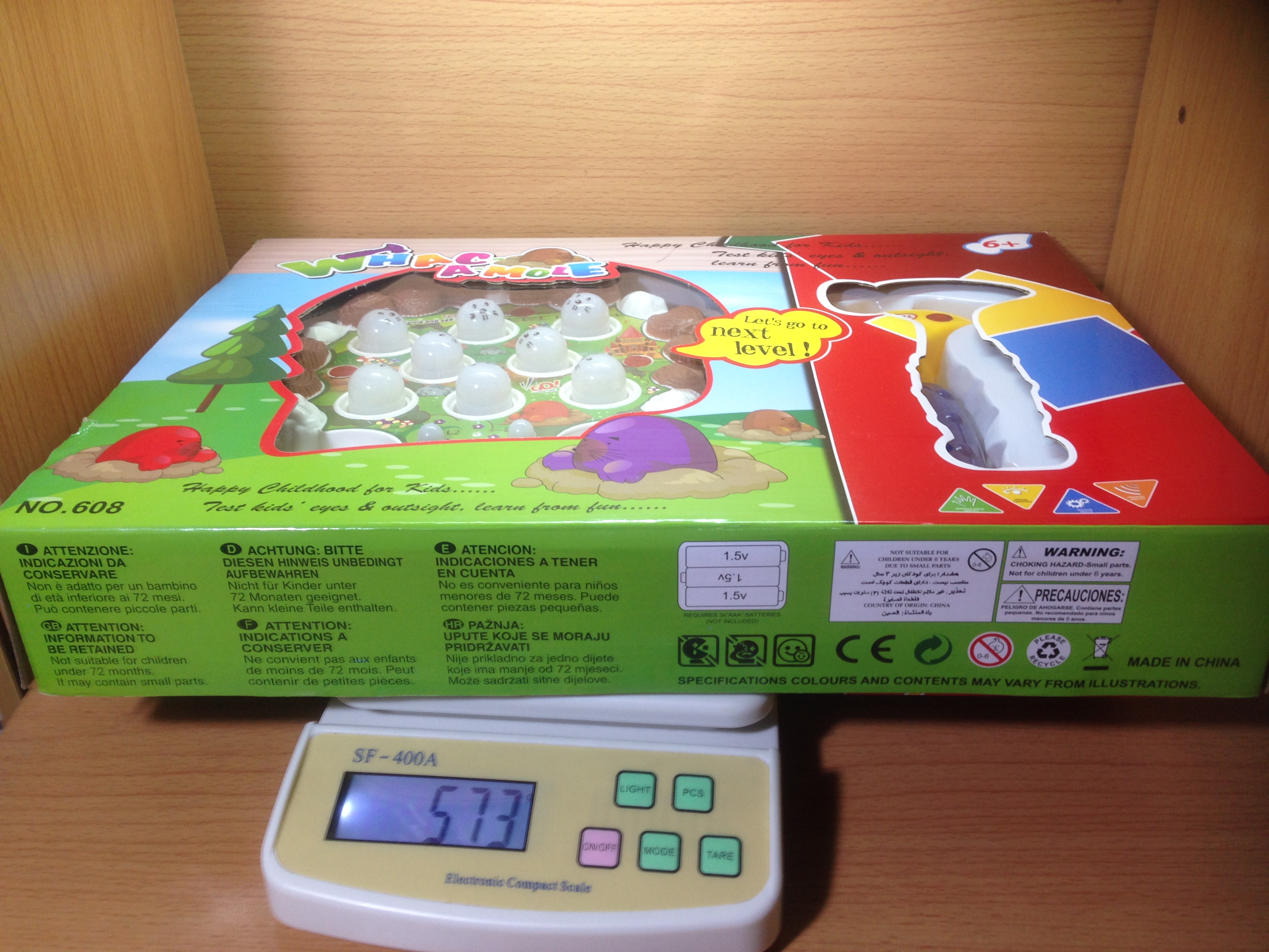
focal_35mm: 33
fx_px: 1210
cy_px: 476
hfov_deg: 55.4
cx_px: 634
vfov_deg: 42.9
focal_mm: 4.12
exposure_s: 1/30
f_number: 2.4
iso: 50
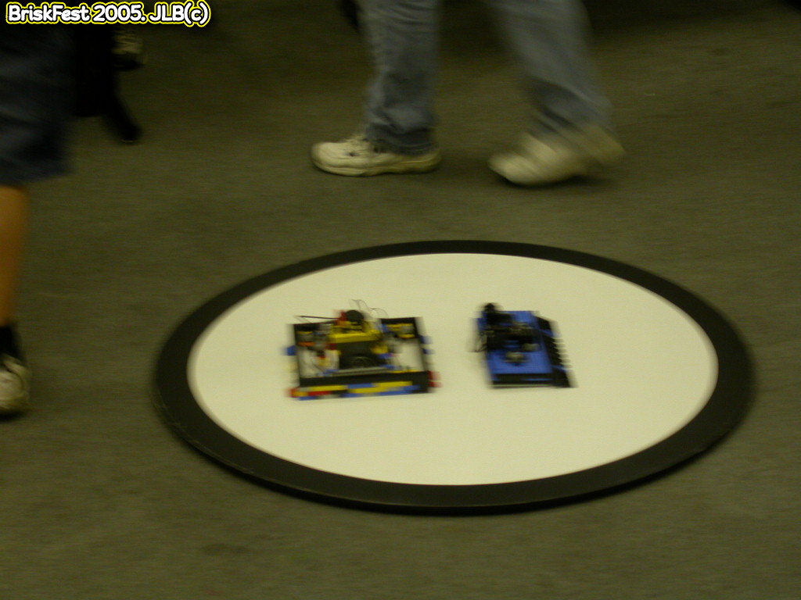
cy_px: 300
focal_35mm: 111
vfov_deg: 13.3
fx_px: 2568
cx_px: 400
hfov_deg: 17.7
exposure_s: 1/12.6
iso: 100
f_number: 4.2
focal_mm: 23.1
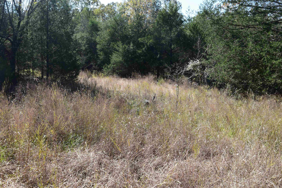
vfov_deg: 40.0
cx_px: 141
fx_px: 258
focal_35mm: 33
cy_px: 94
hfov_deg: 57.2
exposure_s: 1/250
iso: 400
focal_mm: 22
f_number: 10
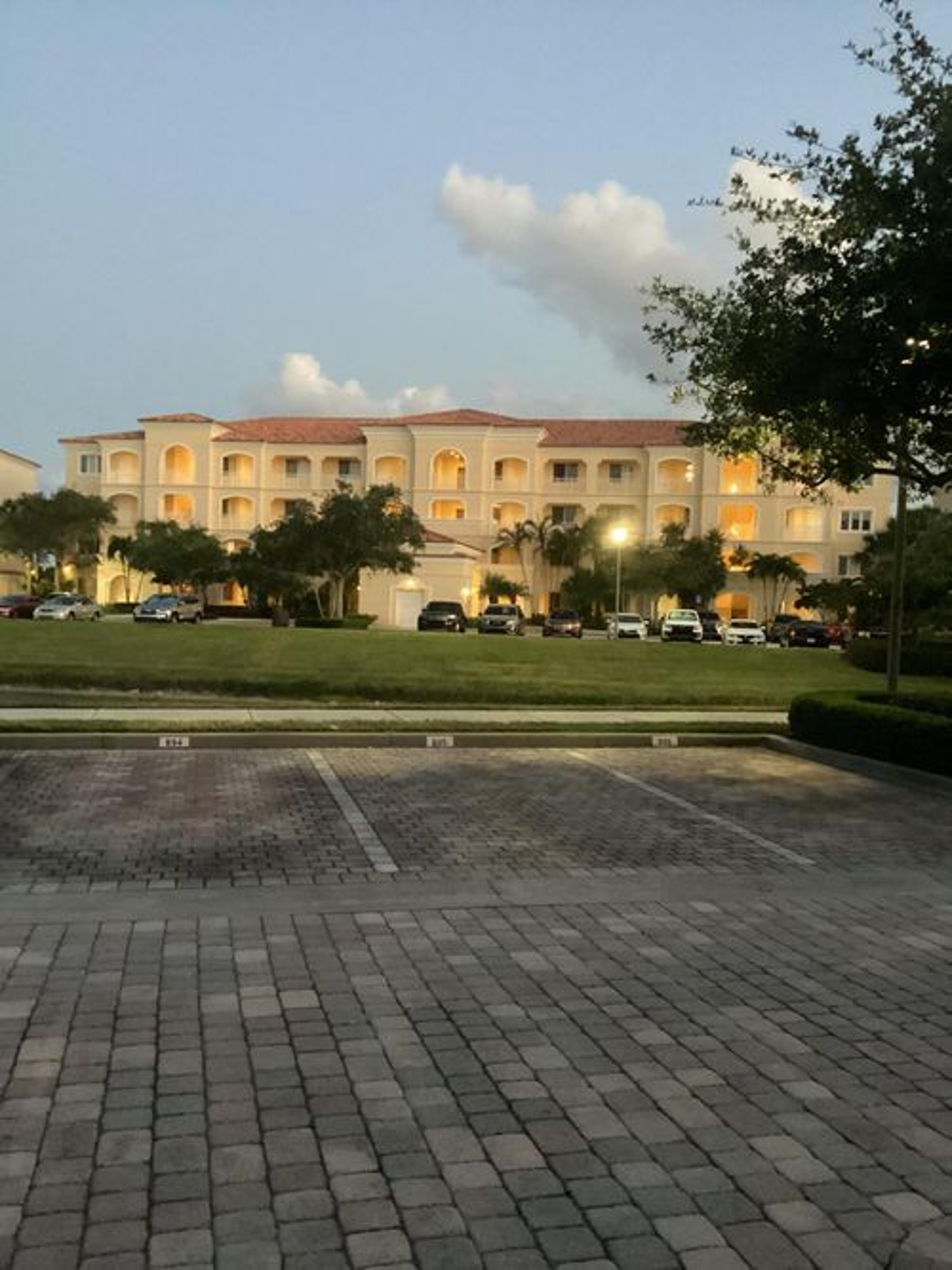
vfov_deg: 58.4
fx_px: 1137
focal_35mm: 31
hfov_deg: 45.4
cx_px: 476
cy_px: 635
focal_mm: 3.3
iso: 800
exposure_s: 1/20
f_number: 2.4
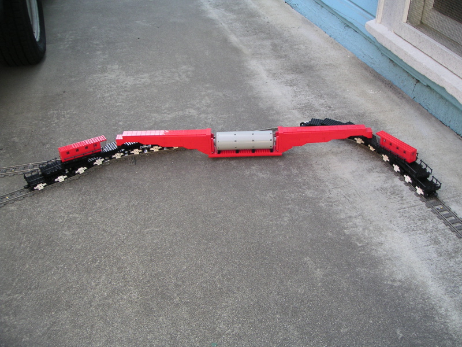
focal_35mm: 38
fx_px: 507
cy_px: 174
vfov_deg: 37.7
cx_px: 231
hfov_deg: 49.0
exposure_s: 1/90
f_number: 2.8
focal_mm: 6
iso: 50
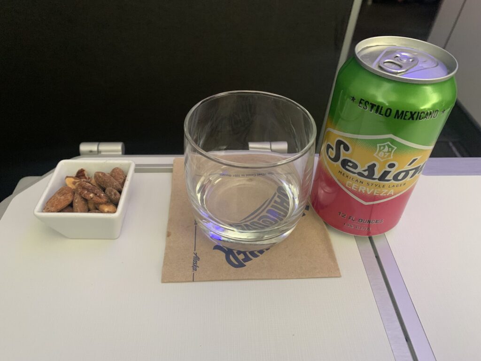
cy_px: 180
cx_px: 240
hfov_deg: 67.3
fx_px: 361
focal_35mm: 26
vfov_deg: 53.1
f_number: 1.8
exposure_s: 1/30
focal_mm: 4.25
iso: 400
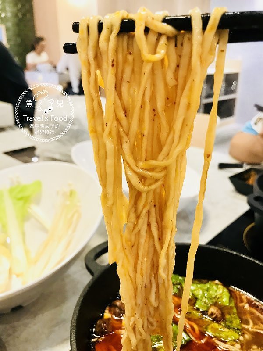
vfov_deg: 63.4
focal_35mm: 28
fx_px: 284
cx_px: 132
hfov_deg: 49.7
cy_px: 176
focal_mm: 3.99
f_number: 1.8
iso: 40
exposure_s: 1/20
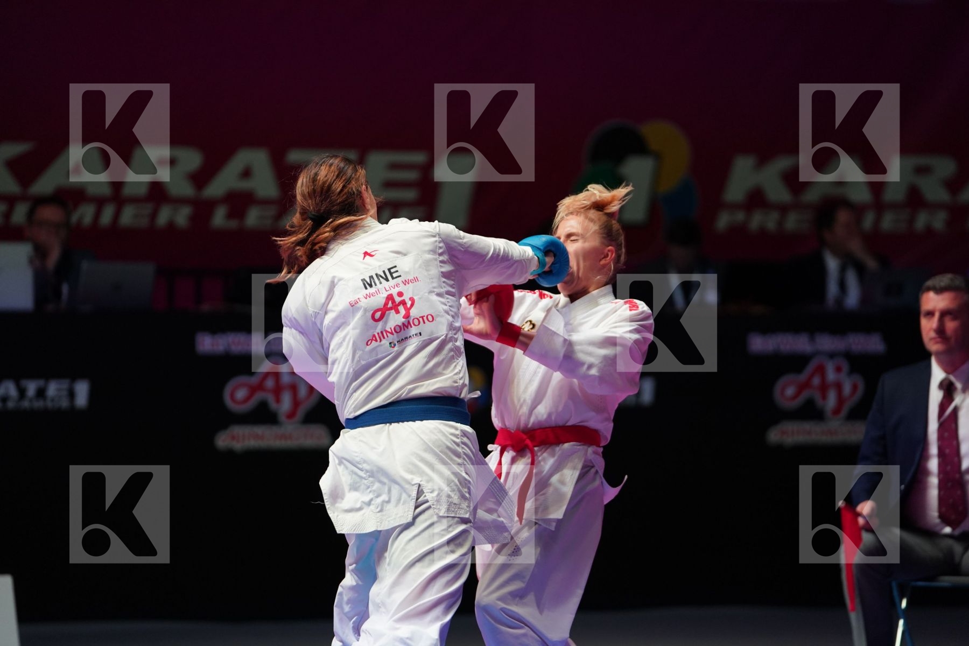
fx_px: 5168
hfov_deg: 10.7
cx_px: 484
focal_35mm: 192
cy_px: 323
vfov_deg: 7.2
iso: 2000
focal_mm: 192
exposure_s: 1/1000
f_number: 2.8
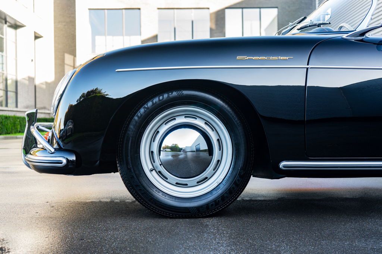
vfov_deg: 28.1
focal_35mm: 48
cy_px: 127
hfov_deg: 41.1
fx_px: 509
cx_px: 191
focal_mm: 48
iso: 64
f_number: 4.5
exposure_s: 1/15
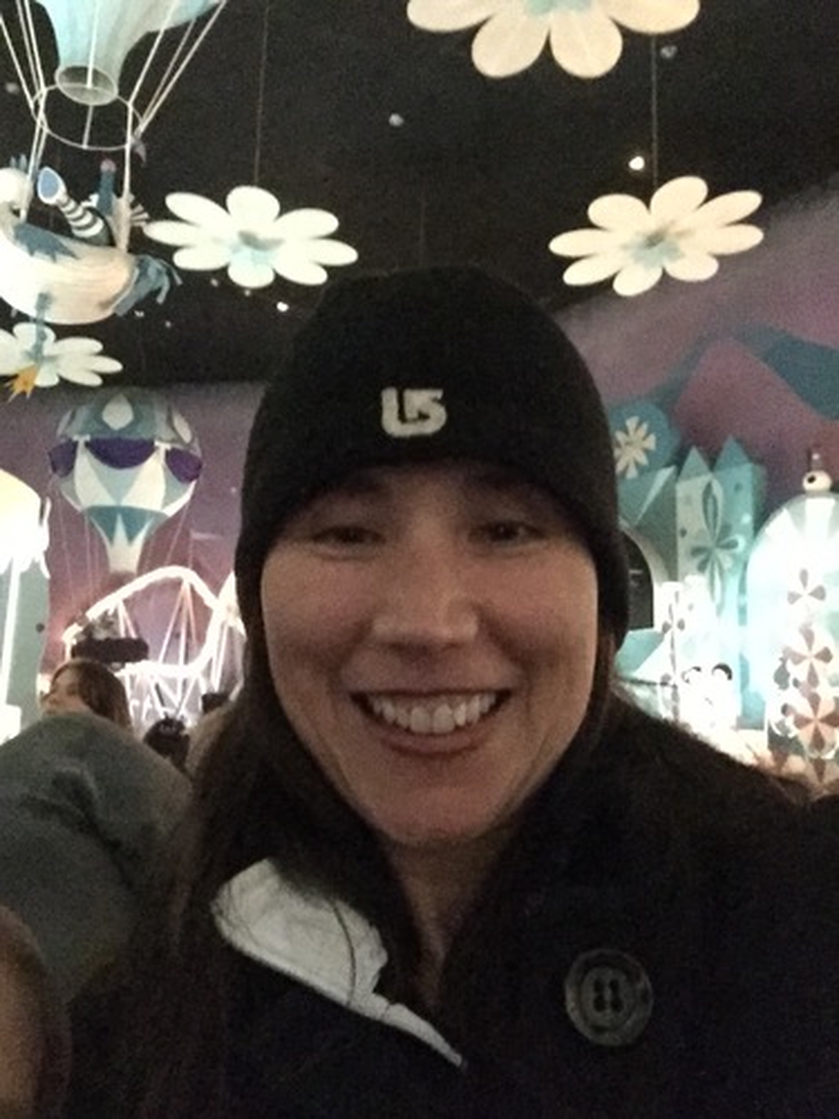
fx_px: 1002
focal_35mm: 31
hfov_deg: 45.4
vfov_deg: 58.4
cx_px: 420
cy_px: 560
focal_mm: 2.65
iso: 2000
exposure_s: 1/15
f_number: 2.2
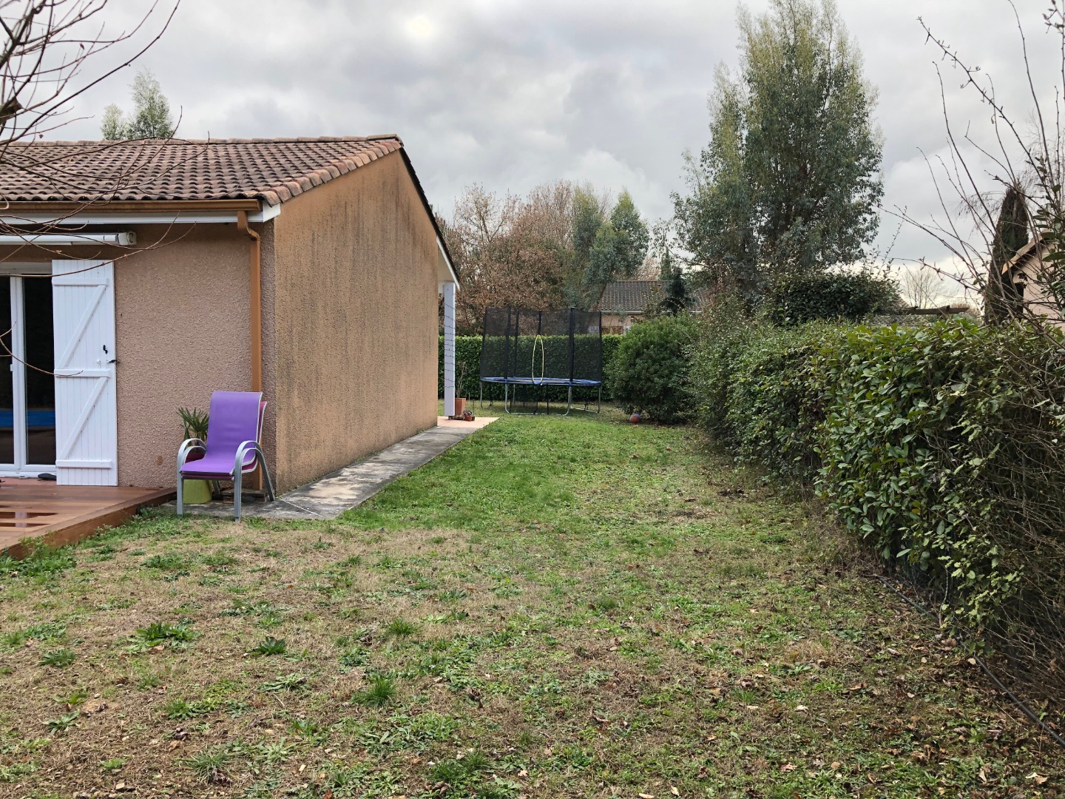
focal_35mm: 28
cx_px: 532
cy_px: 400
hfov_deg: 63.4
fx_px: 861
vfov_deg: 49.7
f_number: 1.8
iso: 20
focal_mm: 3.99
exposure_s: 1/358
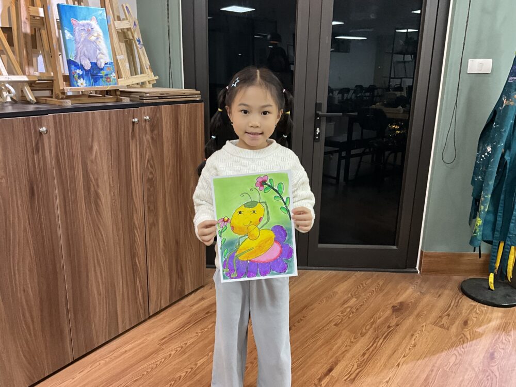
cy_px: 194
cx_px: 258
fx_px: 432
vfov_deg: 48.2
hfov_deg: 61.7
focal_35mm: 29
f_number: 1.8
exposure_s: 1/60
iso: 125
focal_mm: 3
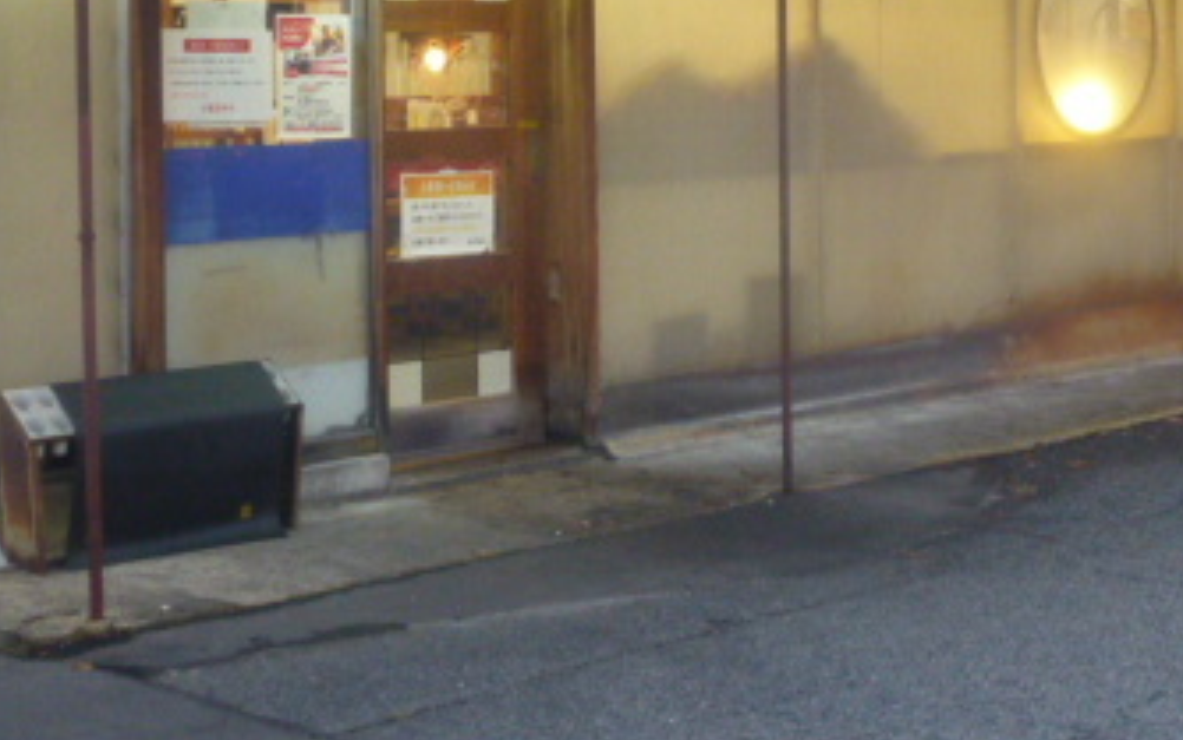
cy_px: 124
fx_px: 2225
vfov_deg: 18.7
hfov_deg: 29.3
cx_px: 893
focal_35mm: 69
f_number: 3.5
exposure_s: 1/25
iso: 400
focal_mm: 6
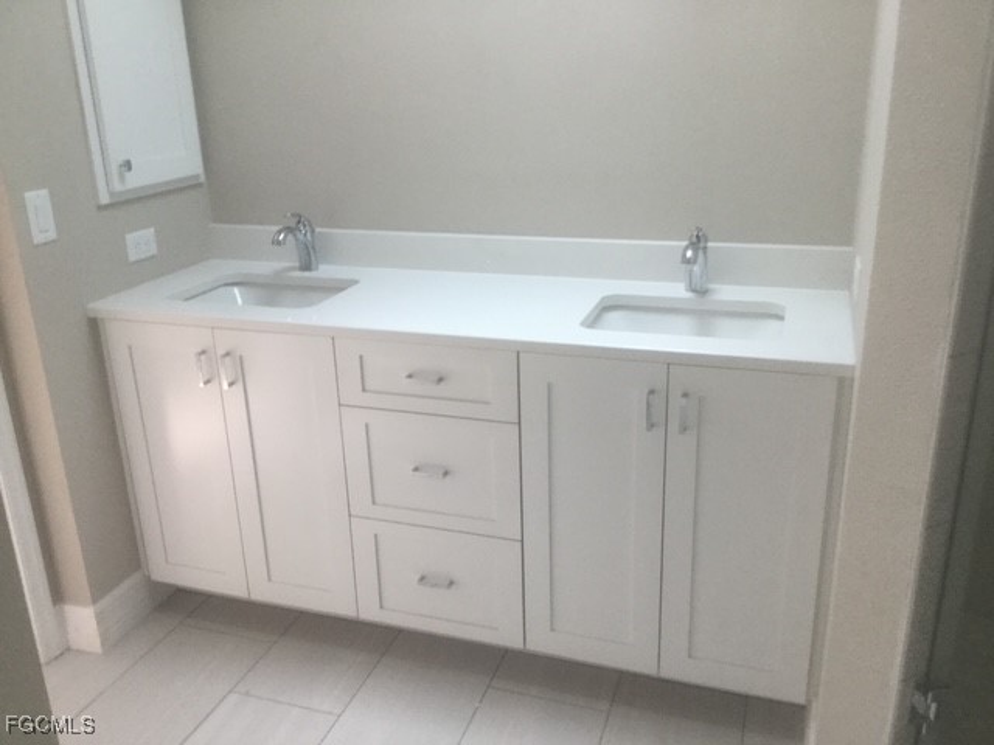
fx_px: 890
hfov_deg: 58.4
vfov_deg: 45.4
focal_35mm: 31
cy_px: 372
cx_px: 497
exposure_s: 1/30
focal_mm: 3.3
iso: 50
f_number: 2.4
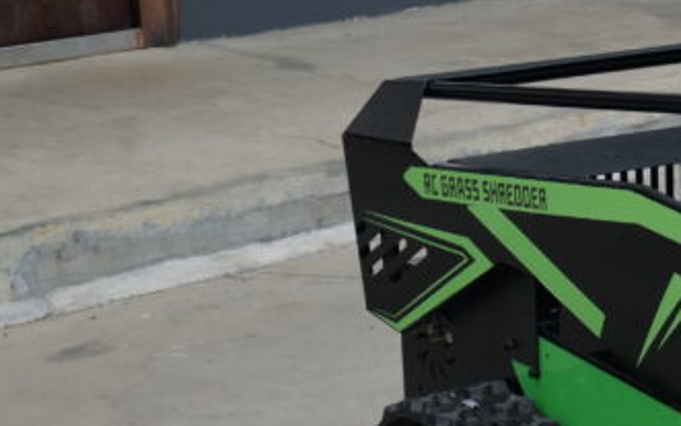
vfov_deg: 9.0
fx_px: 2692
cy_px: 398
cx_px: 946
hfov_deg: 13.7
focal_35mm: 145
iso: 200
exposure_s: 1/60
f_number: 11
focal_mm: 46
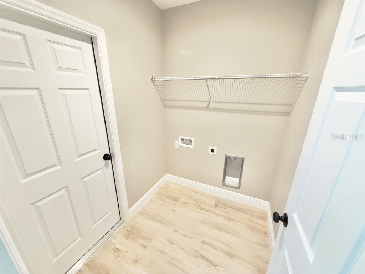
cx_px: 182
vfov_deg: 85.7
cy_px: 137
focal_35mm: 14
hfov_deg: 102.1
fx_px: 148
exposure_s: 1/60
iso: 320
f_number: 2.2
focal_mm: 2.22
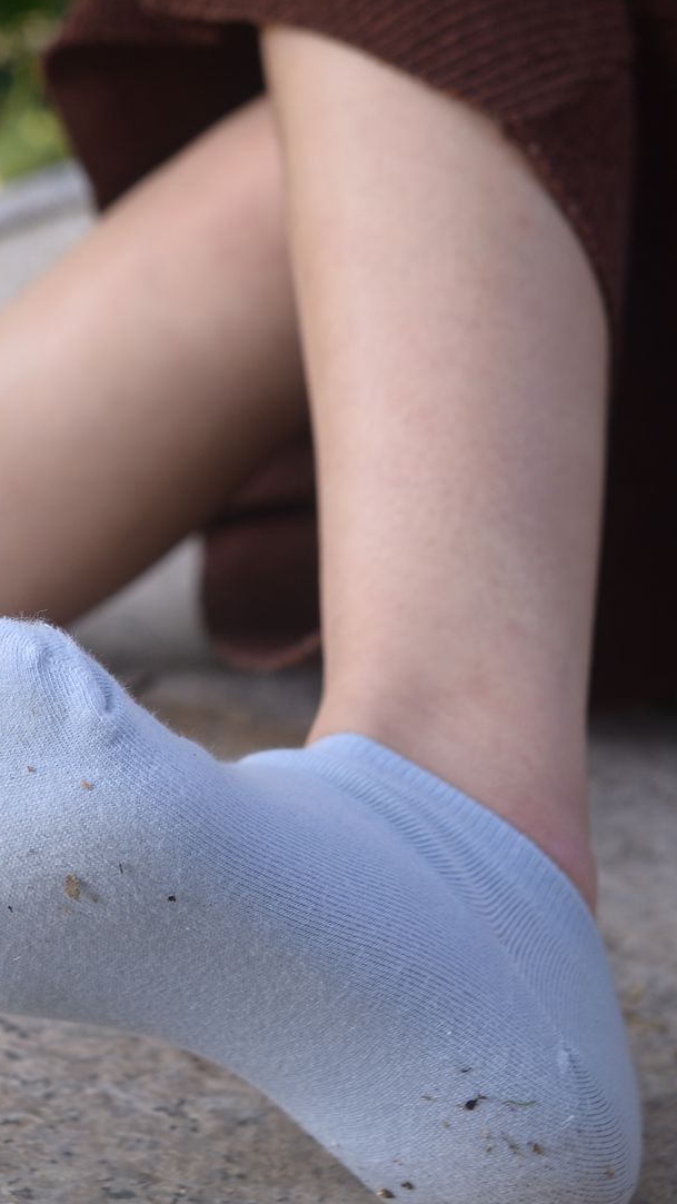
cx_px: 94
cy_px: 361
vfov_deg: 29.5
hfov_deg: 16.8
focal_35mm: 71
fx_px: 2266
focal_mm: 35
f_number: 5.6
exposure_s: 1/60
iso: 200
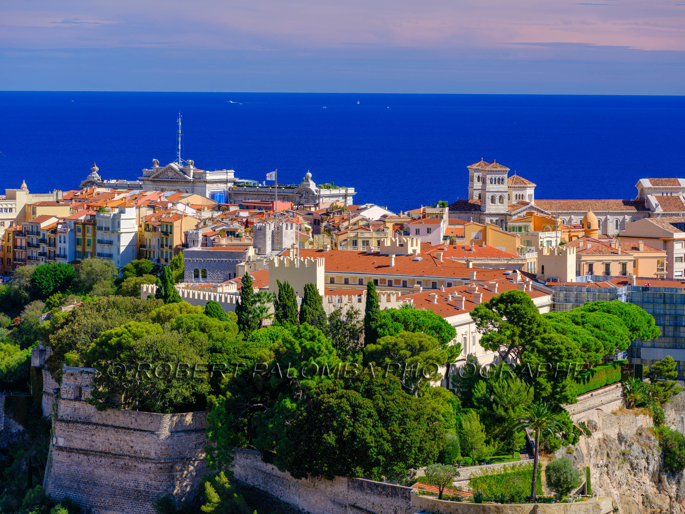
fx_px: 2533
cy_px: 257
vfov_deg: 11.6
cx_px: 342
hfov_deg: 15.4
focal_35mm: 128
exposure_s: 1/80
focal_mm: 161.6
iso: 200
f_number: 8
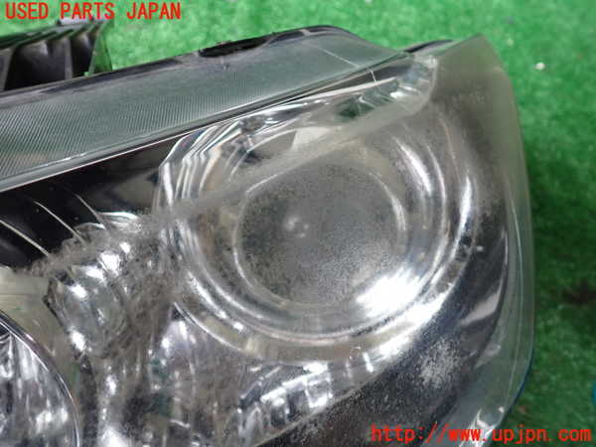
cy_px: 224
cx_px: 298
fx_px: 517
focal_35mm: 30
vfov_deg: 46.8
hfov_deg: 60.0
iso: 320
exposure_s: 1/50
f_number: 2.3
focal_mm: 5.4
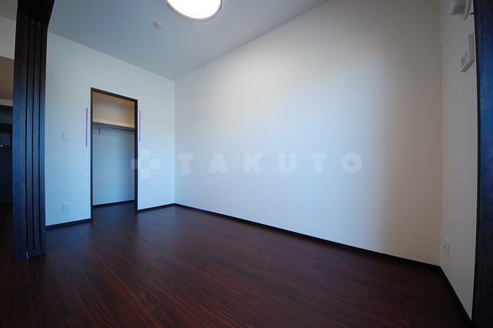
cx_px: 246
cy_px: 164
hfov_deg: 112.6
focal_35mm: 12
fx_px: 164
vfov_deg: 89.9
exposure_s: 1/30
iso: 200
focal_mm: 8
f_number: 4.5
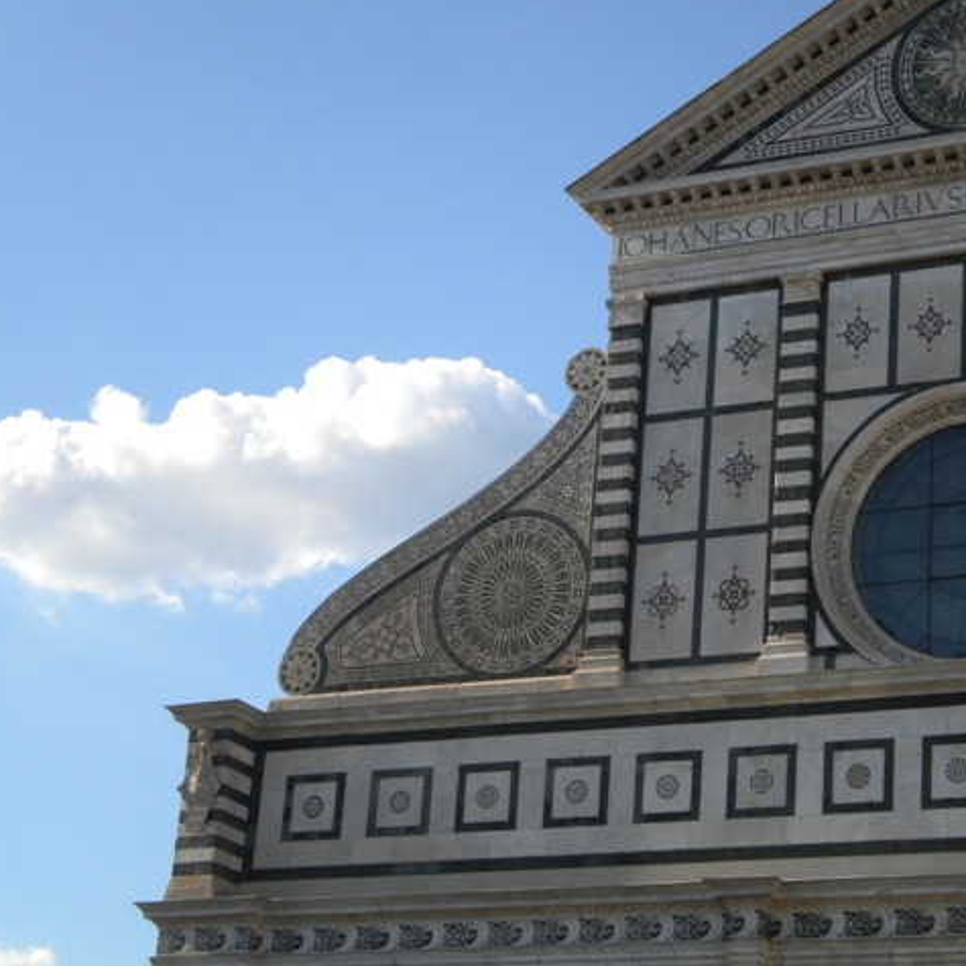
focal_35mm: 81
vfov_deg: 21.4
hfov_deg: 21.3
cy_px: 482
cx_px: 624
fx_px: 2557
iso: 80
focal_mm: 12.3
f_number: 6.5
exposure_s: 1/305
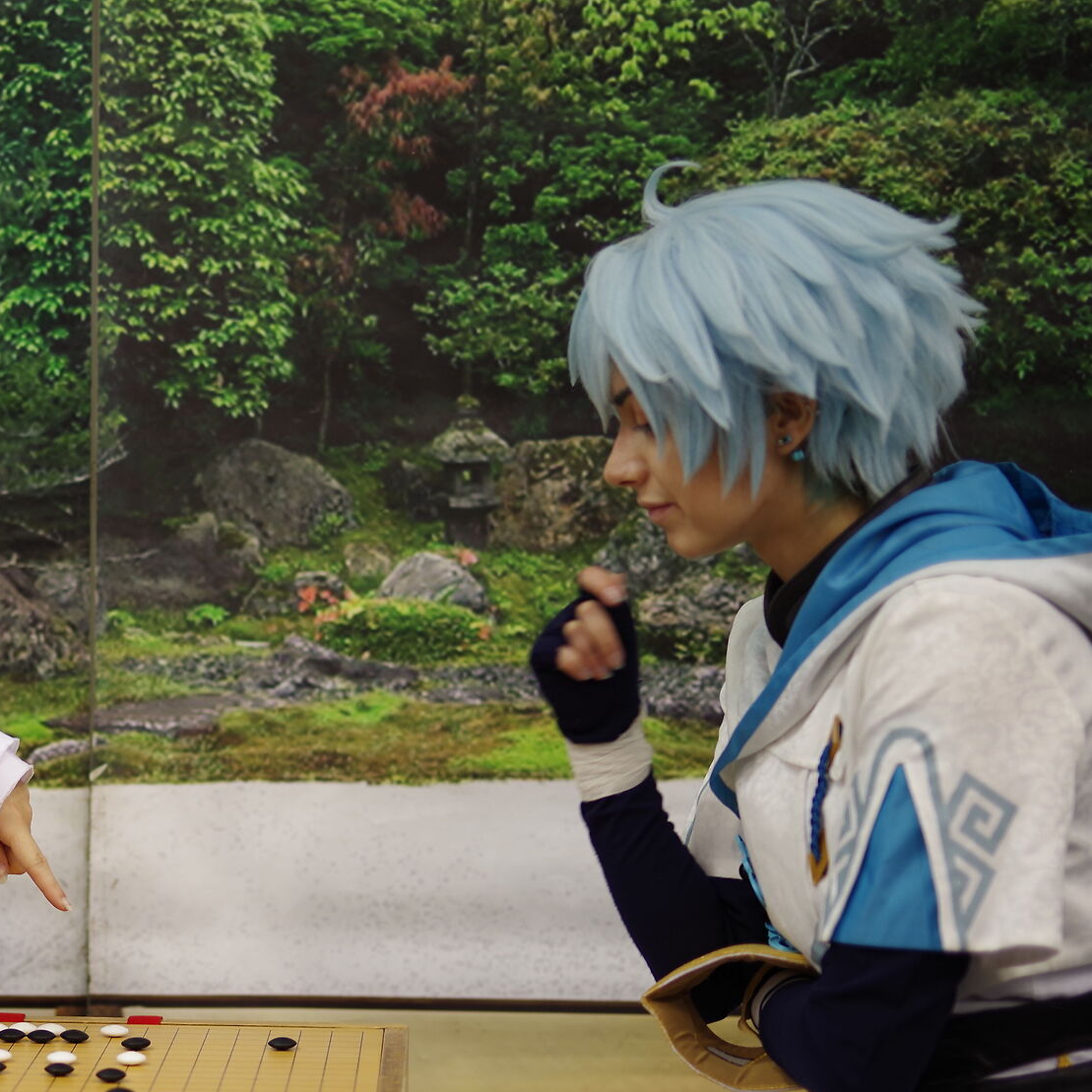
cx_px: 38
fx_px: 3284
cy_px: 780
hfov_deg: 18.5
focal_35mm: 92
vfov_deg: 18.8
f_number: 1.4
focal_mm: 50
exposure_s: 1/25
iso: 100
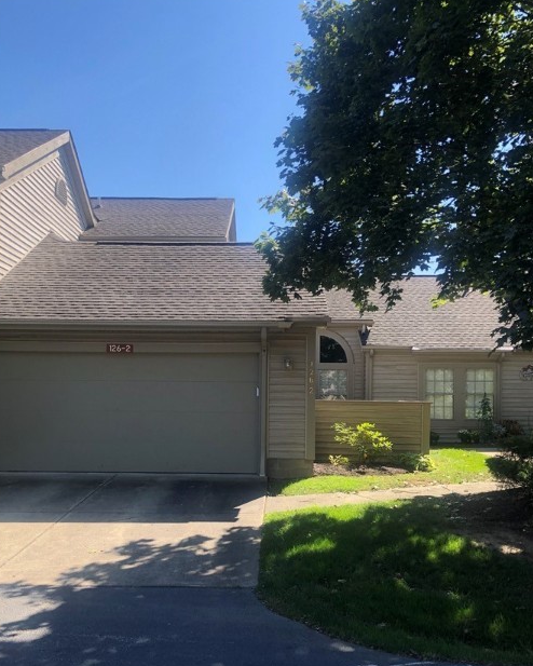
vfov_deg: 52.4
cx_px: 243
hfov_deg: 43.3
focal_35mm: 34
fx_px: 670
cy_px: 402
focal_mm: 4
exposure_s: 1/665
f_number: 1.8
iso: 20
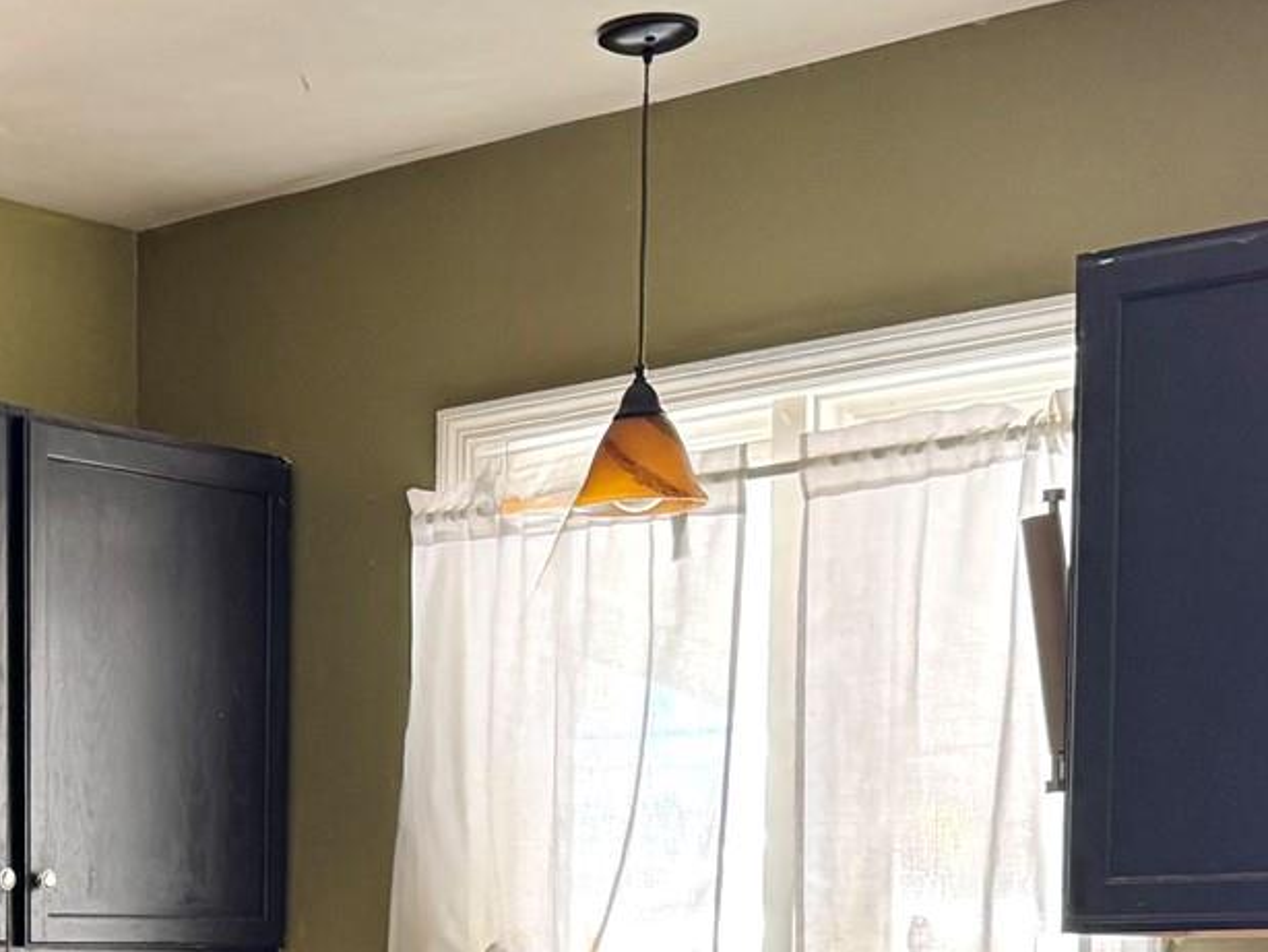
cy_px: 1251
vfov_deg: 17.3
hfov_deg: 23.2
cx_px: -52
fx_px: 2932
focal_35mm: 80
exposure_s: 1/60
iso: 250
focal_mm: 6.76
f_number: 1.78
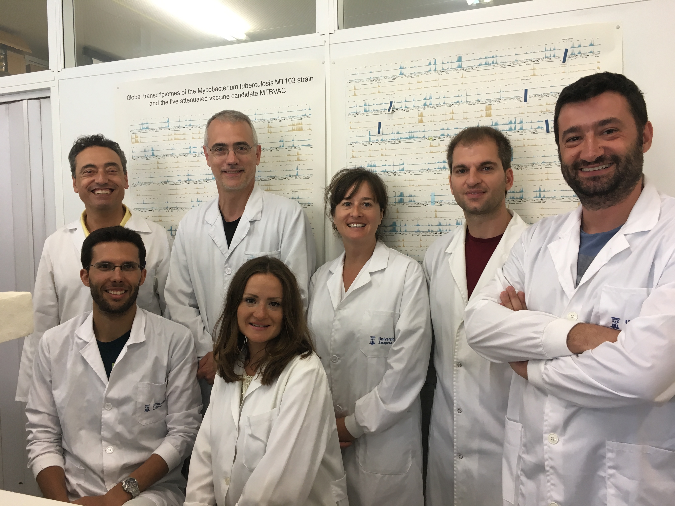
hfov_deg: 61.7
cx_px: 338
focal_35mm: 29
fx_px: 565
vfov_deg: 48.2
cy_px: 253
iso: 32
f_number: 2.2
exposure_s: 1/33
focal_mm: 4.15
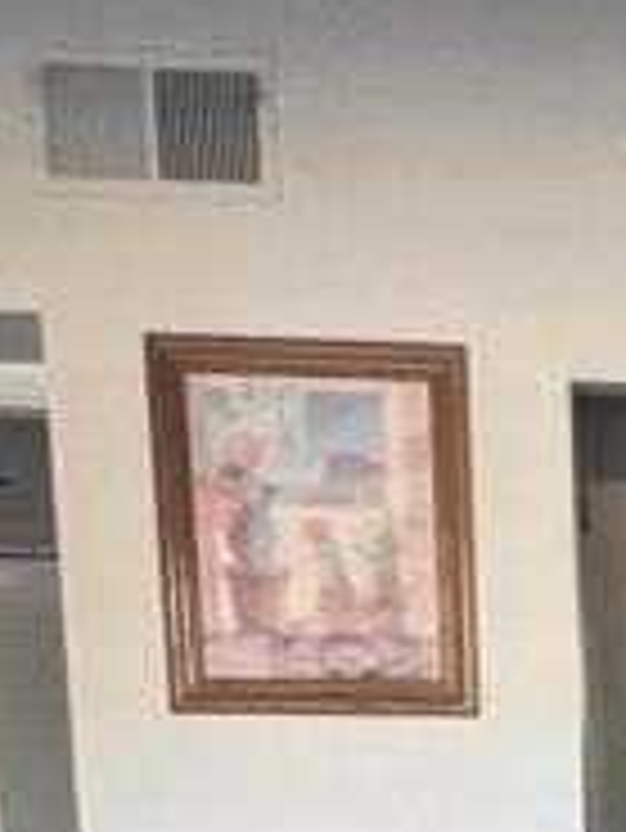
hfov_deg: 18.0
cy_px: 1115
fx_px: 1734
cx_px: 968
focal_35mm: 72
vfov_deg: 23.5
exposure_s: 1/60
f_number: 1.8
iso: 320
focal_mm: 1.57
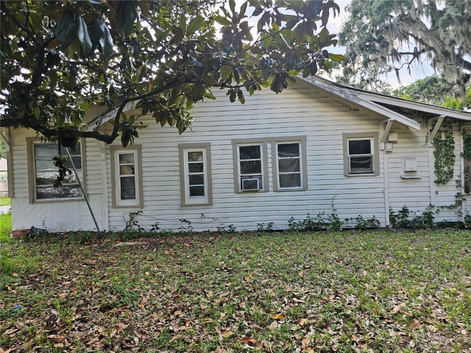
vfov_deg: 58.9
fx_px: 313
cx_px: 236
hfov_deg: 73.9
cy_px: 176
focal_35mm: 23
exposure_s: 1/180
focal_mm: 6.3
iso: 64
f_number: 1.7
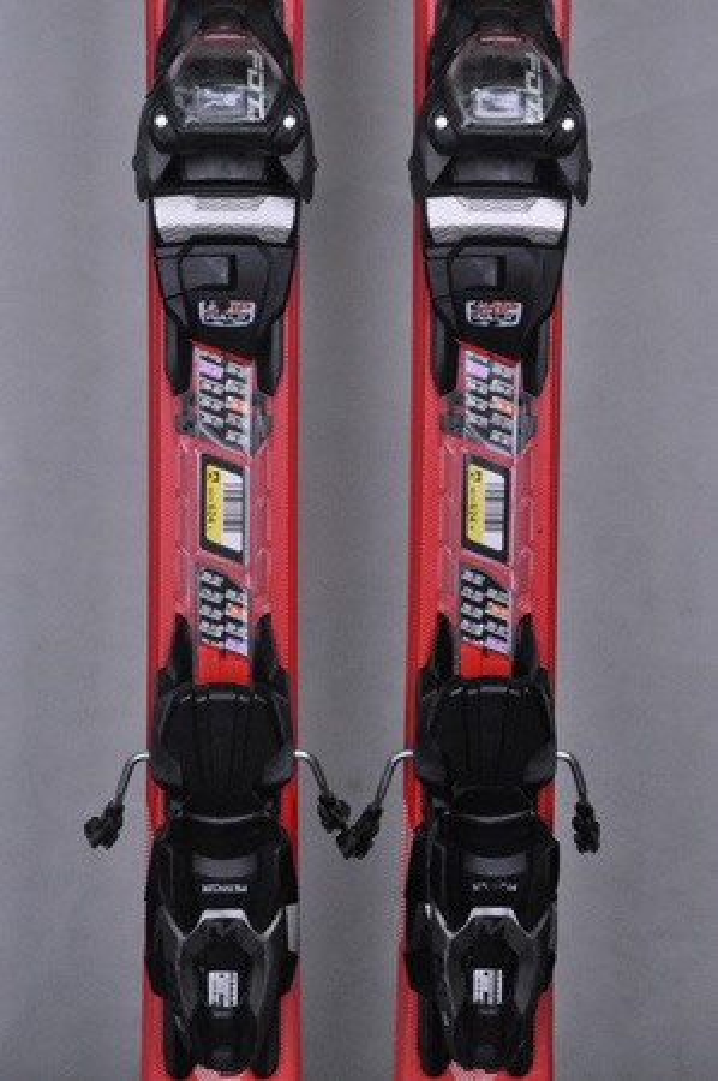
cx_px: 359
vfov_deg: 18.2
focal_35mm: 112
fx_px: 3373
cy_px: 540
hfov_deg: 12.2
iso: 3200
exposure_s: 1/125
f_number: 9.5
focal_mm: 75
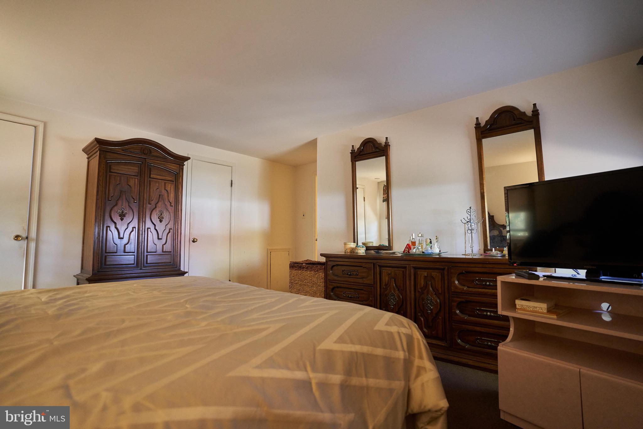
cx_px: 322
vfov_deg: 70.5
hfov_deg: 93.3
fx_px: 304
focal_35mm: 17
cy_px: 214
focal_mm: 17
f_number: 3.2
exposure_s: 1/100
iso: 2000
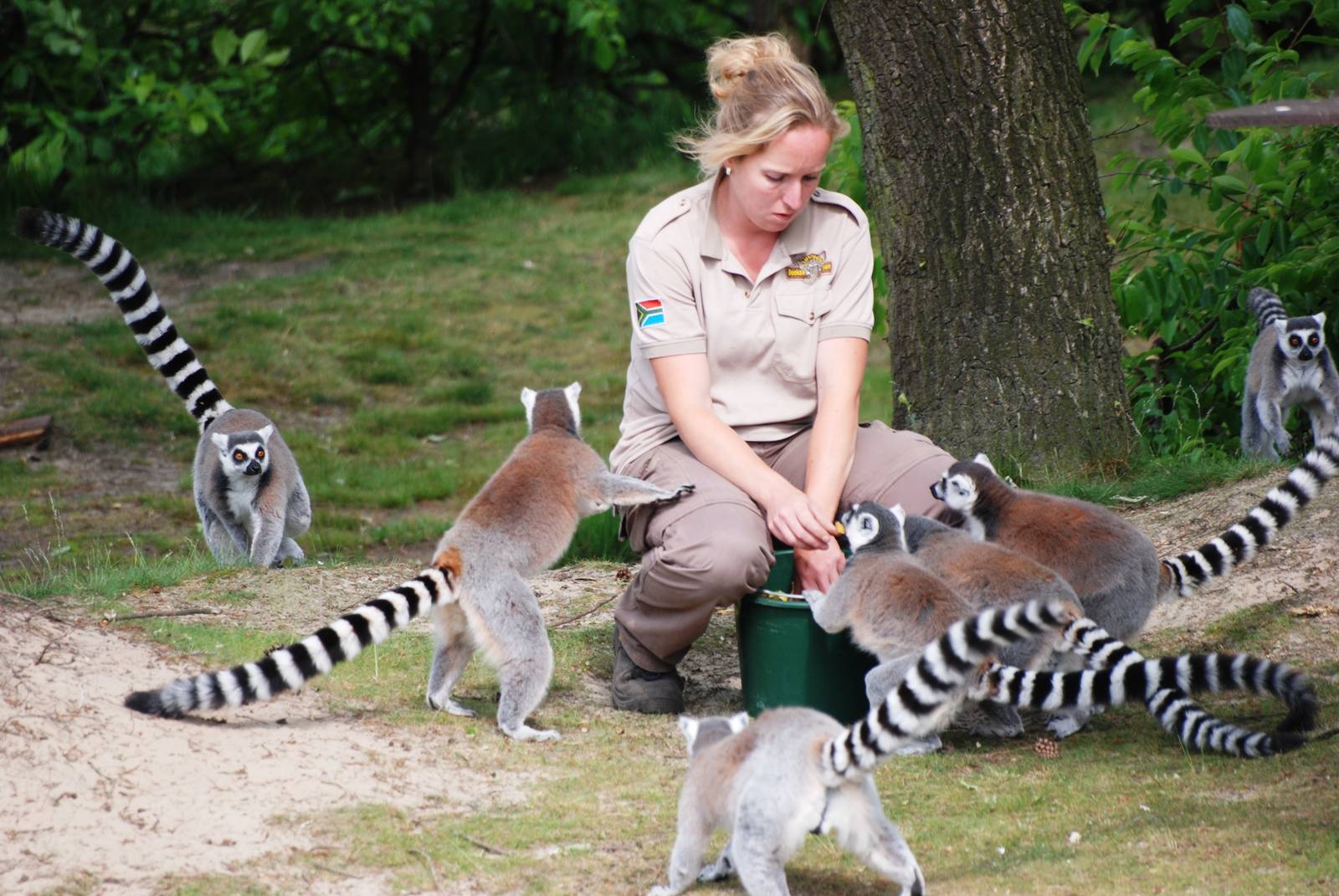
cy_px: 448
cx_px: 670
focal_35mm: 405
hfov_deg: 5.1
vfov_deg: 3.4
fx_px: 15081
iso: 200
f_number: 5.6
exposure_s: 1/250
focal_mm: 270
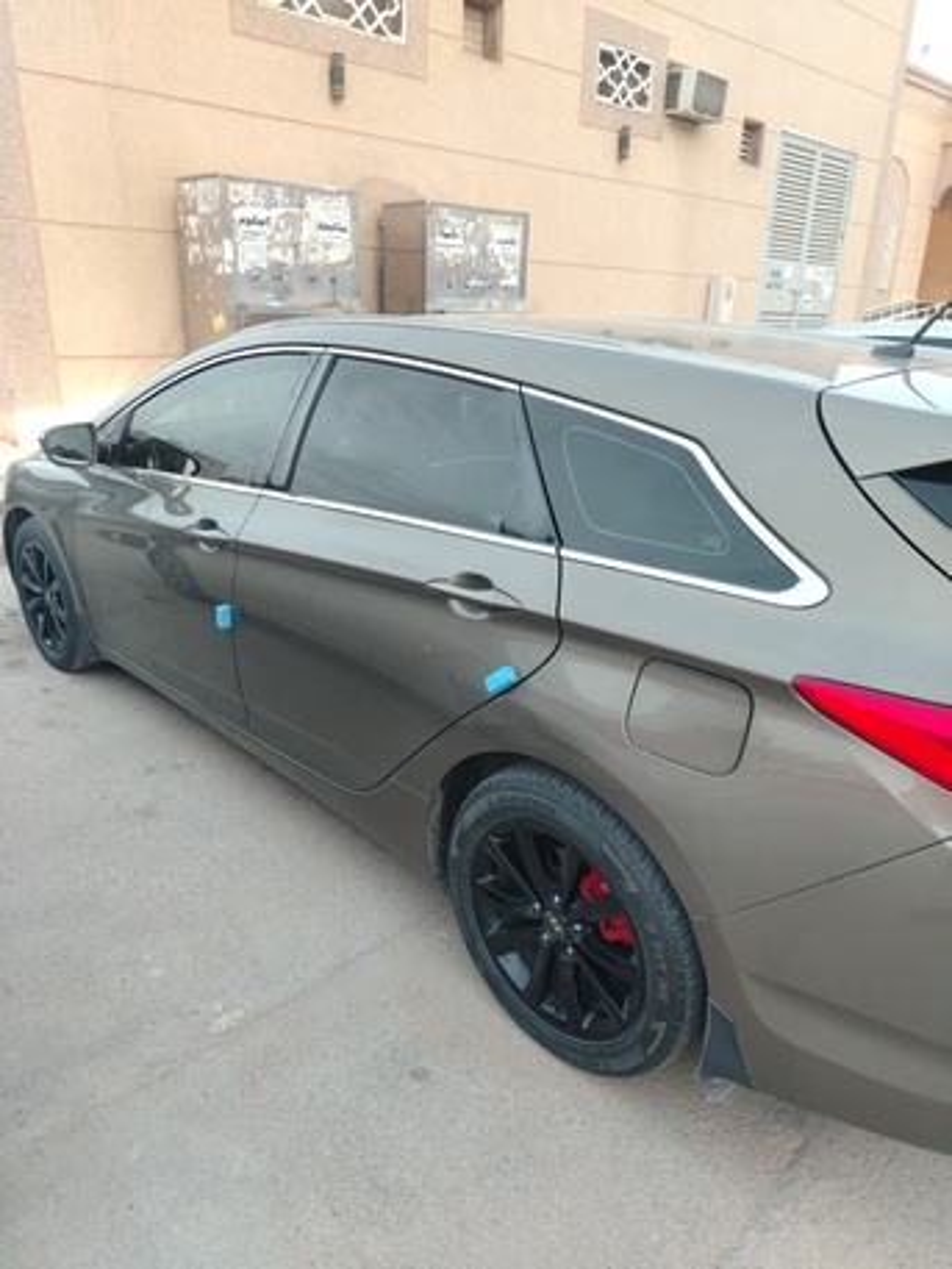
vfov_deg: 71.6
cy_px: 634
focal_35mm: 24
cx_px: 476
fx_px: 880
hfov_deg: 56.8
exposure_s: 1/33
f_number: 1.75
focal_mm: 5.25
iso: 312
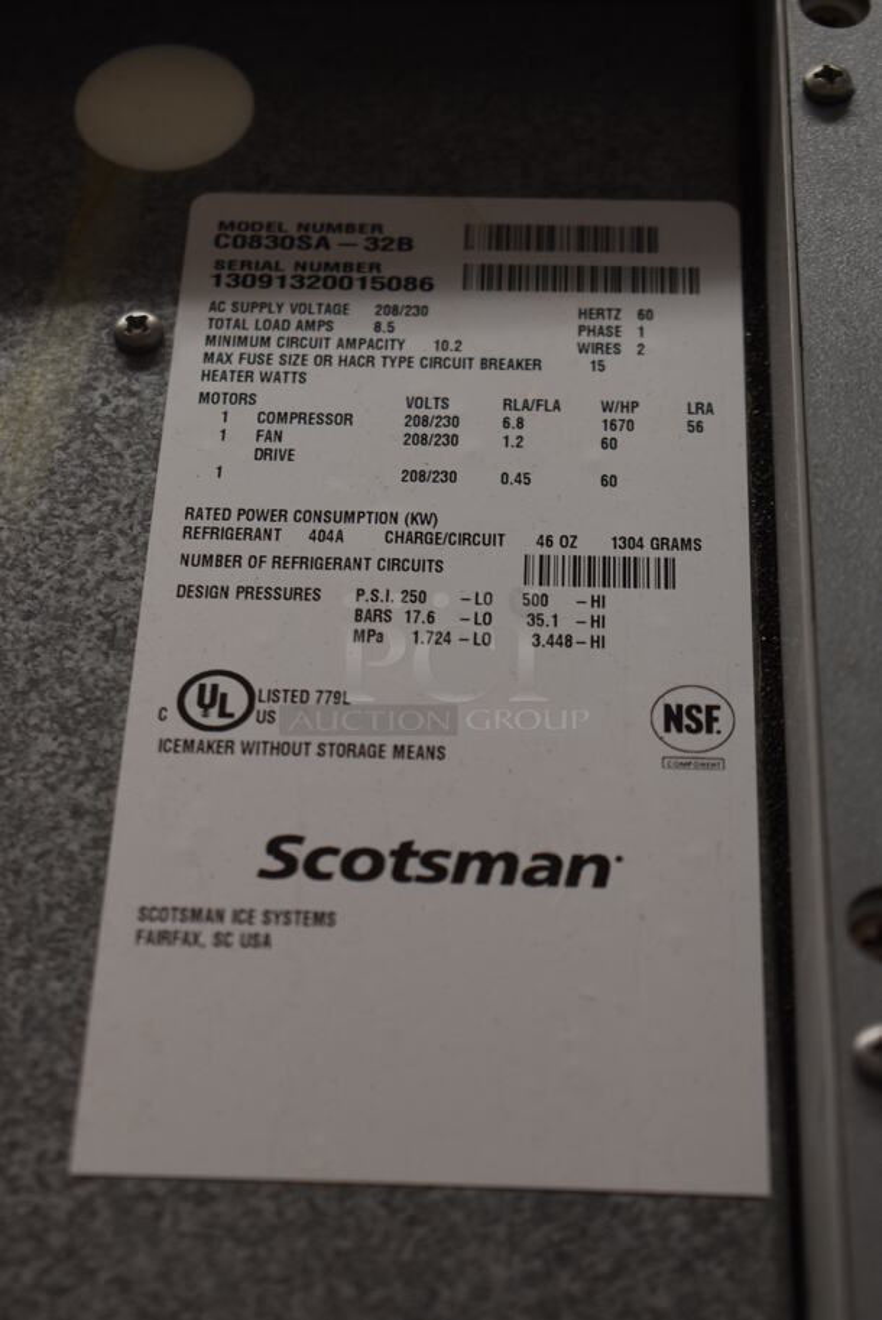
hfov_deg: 16.6
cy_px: 660
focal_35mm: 82
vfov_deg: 24.6
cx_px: 441
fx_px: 3027
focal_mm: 55
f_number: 7.1
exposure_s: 1/60
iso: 400
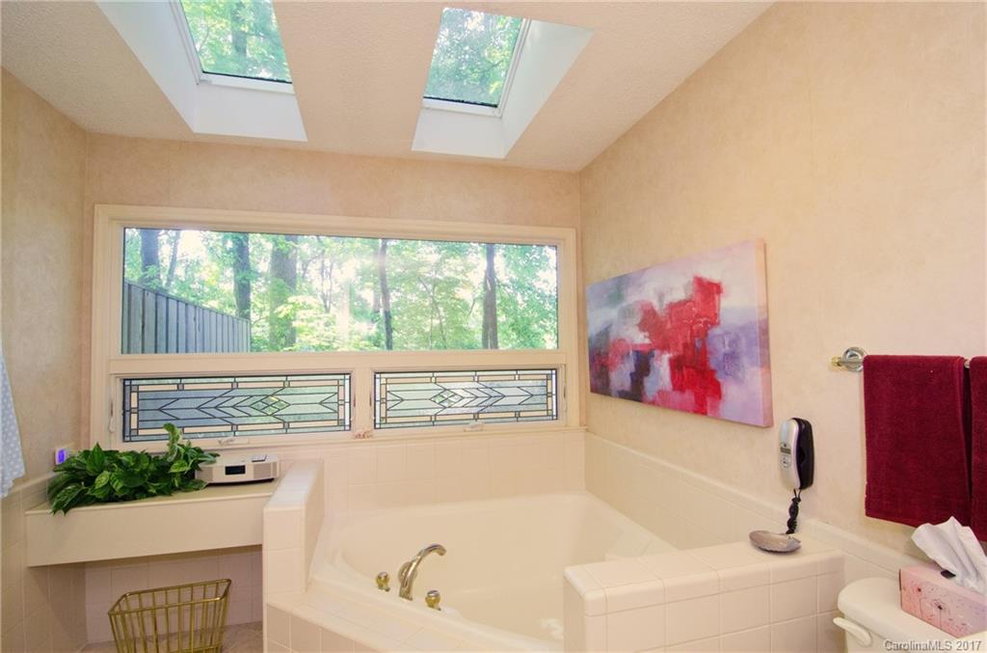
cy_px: 326
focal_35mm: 16
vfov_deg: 71.7
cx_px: 494
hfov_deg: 95.1
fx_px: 451
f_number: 10
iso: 1250
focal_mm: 11
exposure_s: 1/15
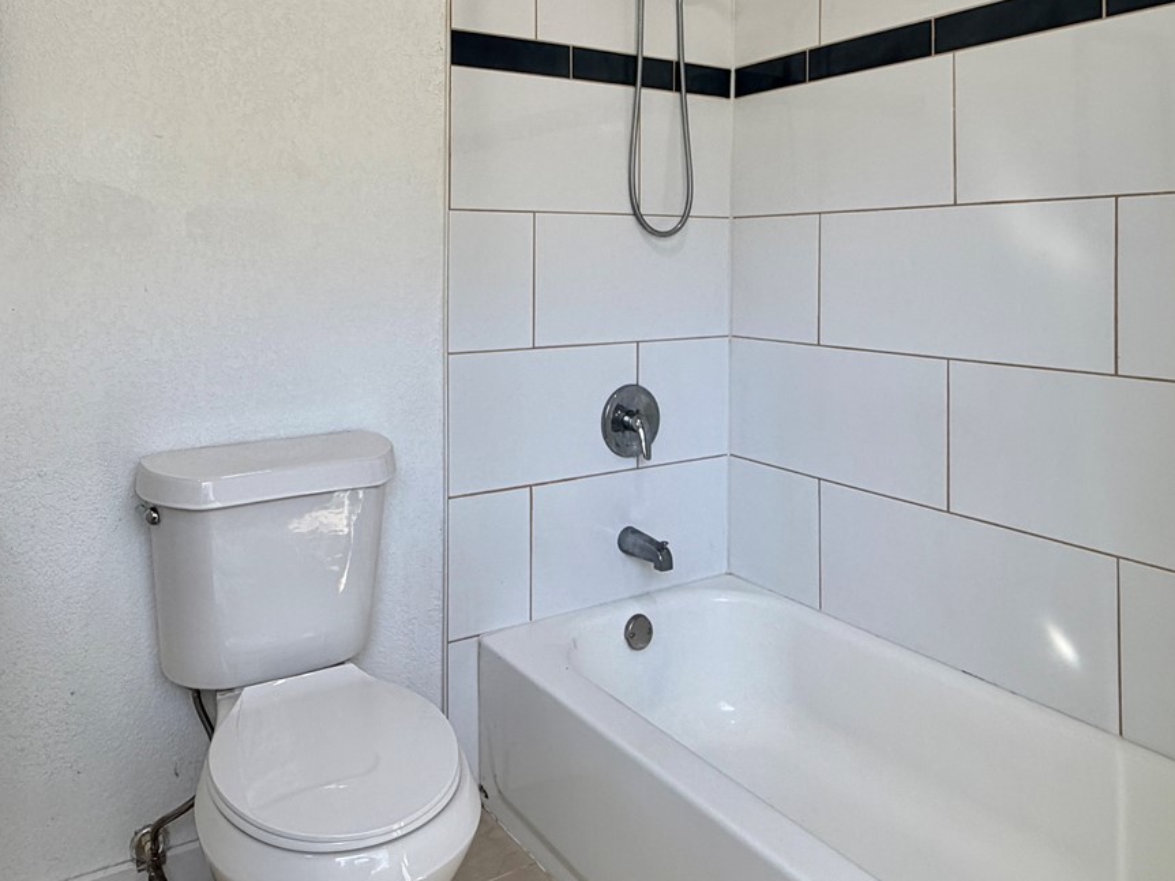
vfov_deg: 51.3
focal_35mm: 26
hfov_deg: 66.8
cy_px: 248
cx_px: 481
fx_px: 882
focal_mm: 2.22
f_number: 2.2
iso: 50
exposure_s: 1/120
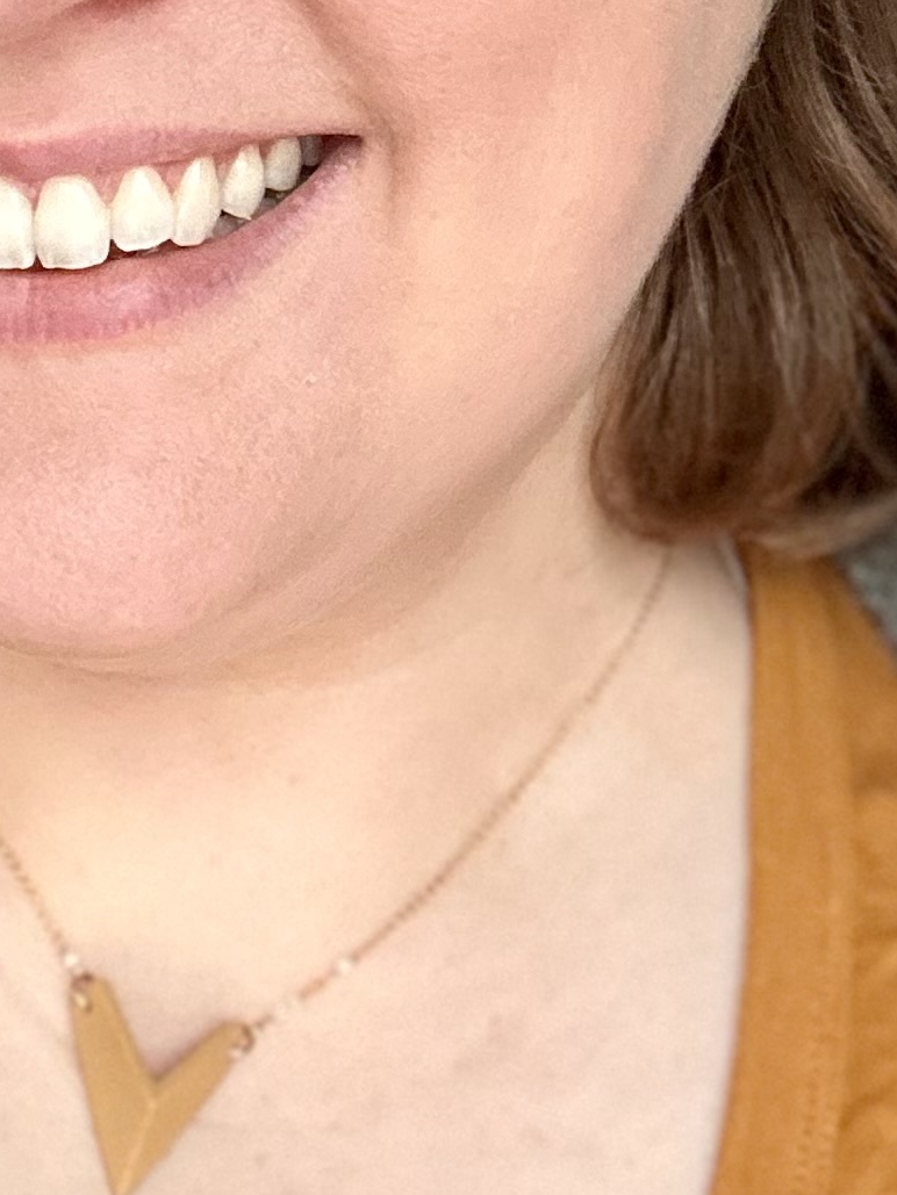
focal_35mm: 90
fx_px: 3109
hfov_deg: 16.2
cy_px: 63
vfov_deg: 21.2
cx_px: 127
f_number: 1.9
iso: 320
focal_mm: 2.69
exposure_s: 1/59
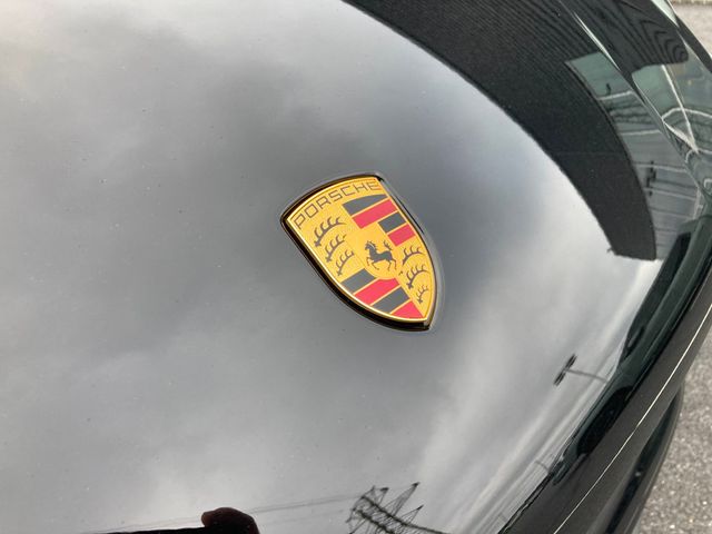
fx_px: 576
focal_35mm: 28
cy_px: 267
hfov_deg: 63.4
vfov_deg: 49.7
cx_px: 356
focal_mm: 3.99
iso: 20
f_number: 1.8
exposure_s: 1/197
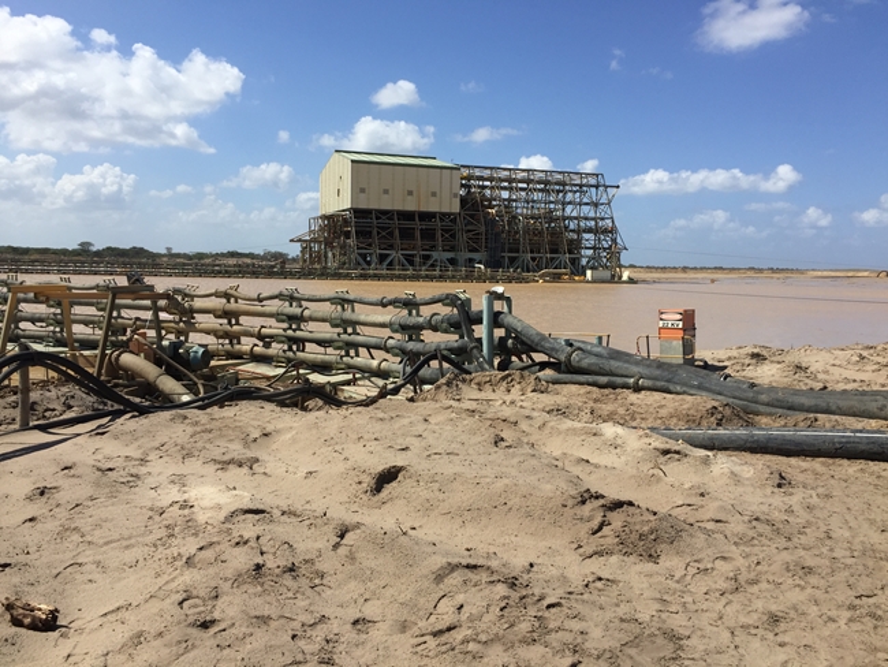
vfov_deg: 48.3
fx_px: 744
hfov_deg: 61.6
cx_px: 444
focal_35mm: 29
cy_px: 334
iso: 32
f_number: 2.2
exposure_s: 1/2825
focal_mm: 4.15
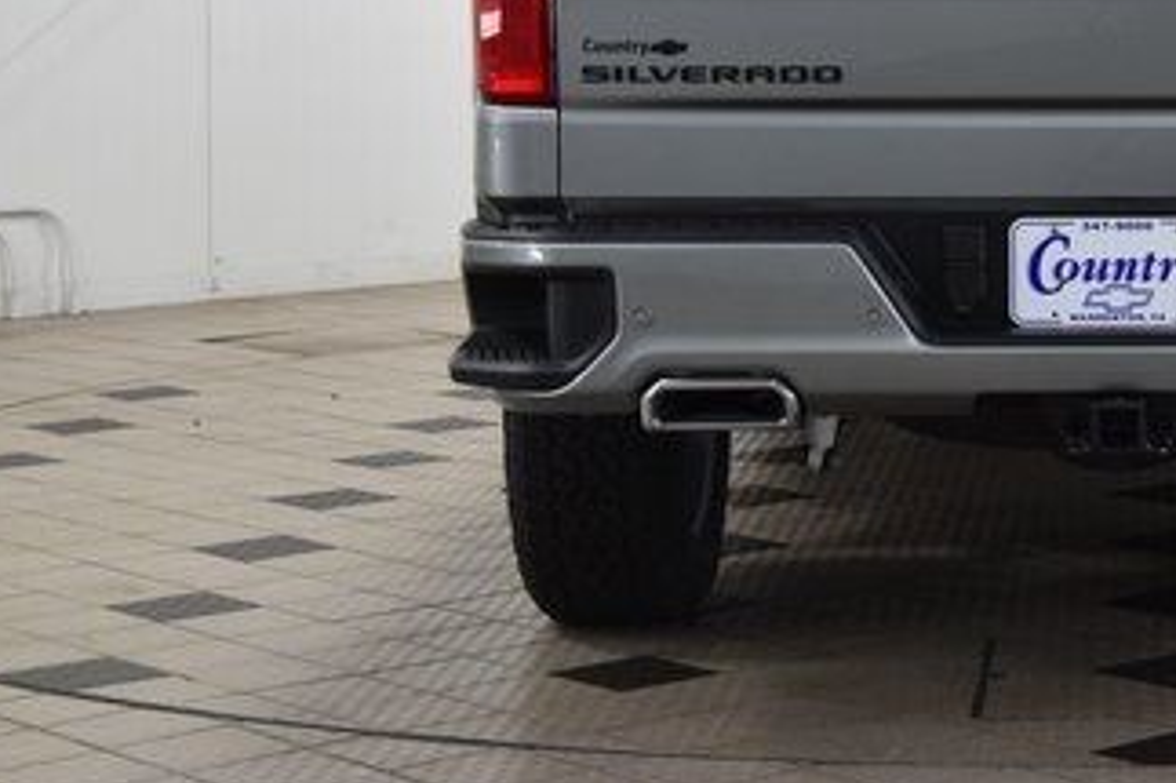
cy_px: 35
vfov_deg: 12.7
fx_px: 3493
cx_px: 1118
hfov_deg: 18.7
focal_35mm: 107
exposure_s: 1/60
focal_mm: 36
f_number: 6.3
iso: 1600
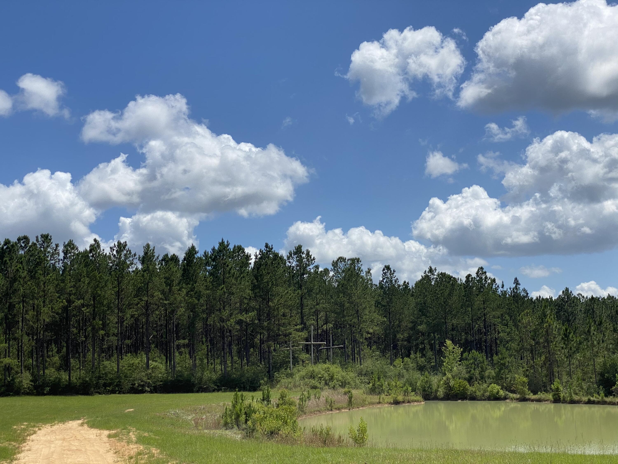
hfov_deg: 36.8
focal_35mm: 52
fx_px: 928
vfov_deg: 28.0
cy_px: 232
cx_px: 309
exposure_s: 1/2994
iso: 20
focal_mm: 6
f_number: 2
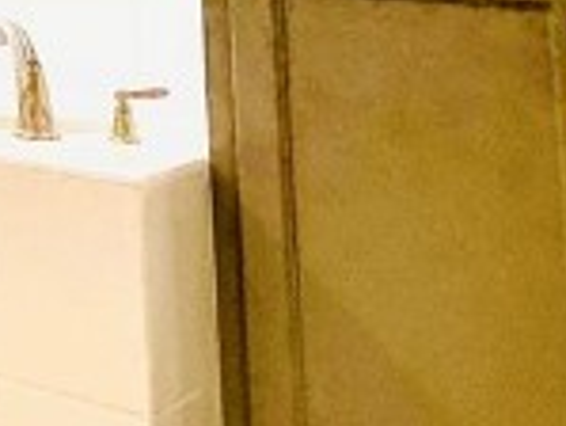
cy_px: -358
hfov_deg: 14.9
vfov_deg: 13.7
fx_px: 1571
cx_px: -691
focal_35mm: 96
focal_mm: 2.22
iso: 64
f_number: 2.2
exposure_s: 1/120
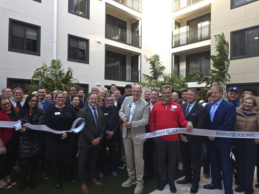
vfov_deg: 56.8
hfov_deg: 71.6
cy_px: 95
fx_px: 180
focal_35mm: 24
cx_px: 127
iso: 25
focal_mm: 6.3
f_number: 1.7
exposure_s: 1/60
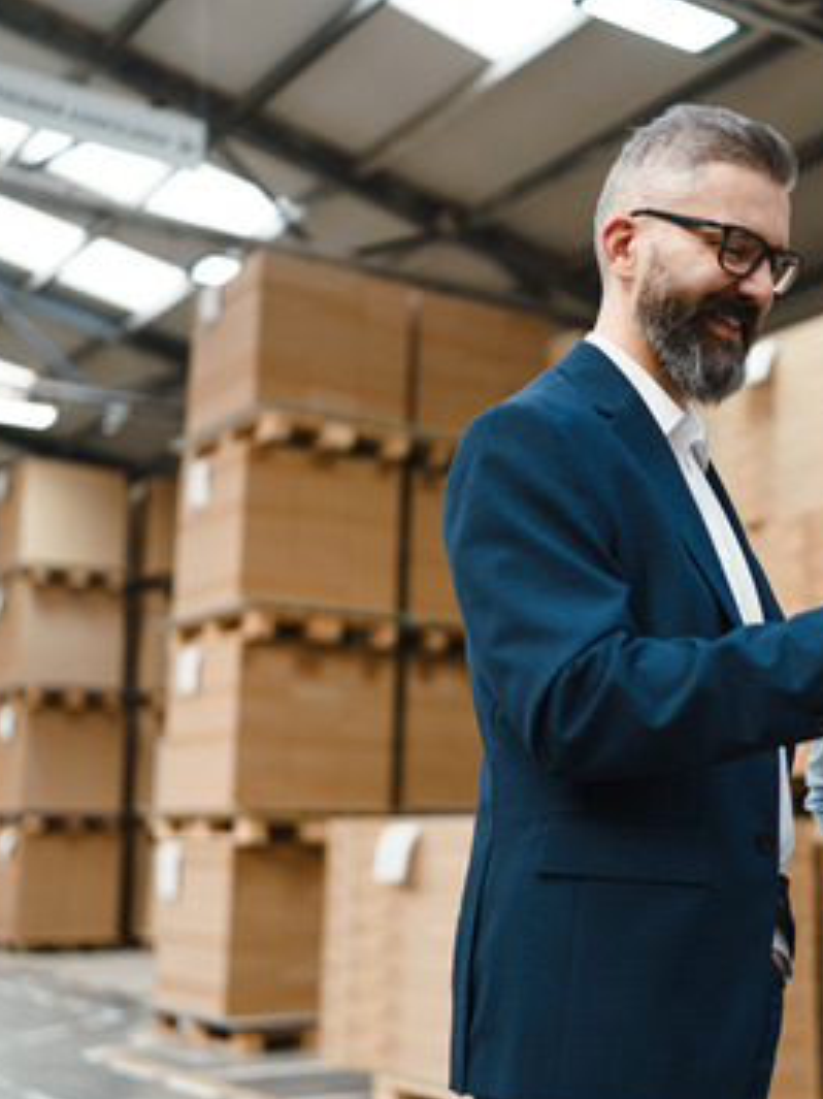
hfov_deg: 26.7
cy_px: 582
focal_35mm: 54
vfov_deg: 35.5
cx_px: 613
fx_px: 1713
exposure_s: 1/250
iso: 125
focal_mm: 35
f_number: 1.4
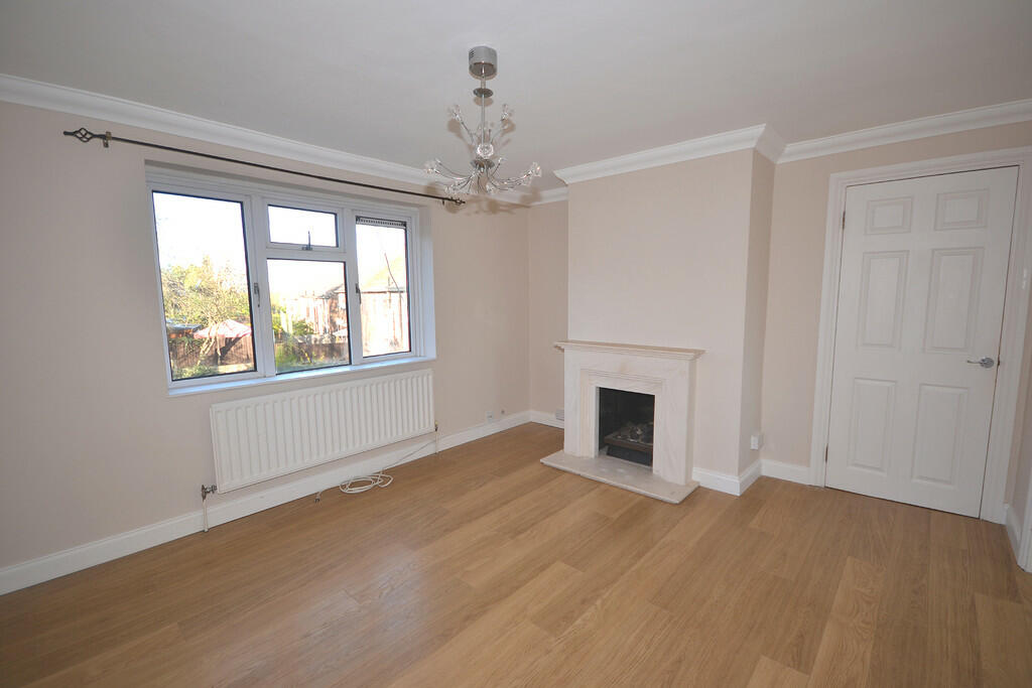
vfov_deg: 77.3
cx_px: 516
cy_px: 344
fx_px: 430
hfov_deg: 100.4
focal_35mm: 15
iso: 100
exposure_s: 1/60
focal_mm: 10
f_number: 4
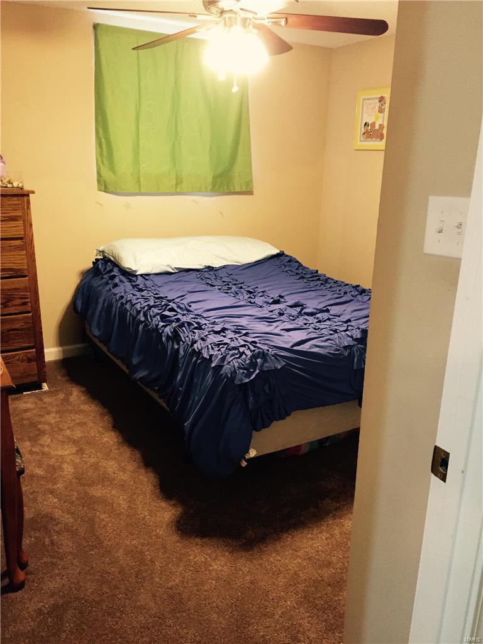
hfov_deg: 48.2
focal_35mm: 29
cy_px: 322
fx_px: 540
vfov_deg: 61.7
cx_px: 242
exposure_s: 1/30
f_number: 2.2
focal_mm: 4.15
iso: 200
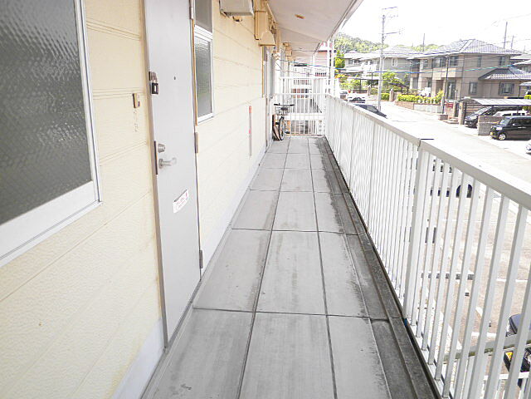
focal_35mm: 26
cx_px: 266
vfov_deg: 53.1
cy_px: 200
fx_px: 399
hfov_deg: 67.3
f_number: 2.8
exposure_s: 1/200
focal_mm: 4.7
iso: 64
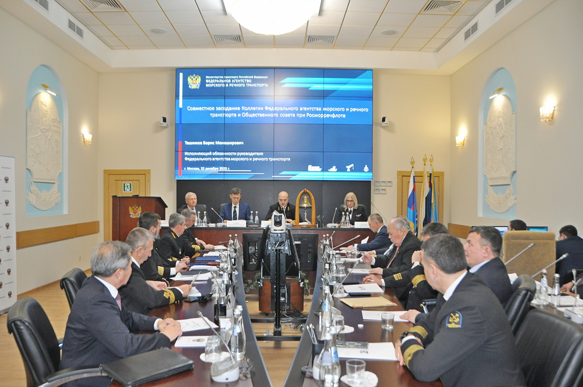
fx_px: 437
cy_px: 194
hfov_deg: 67.4
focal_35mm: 27
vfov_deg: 47.8
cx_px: 292
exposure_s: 1/80
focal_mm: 18
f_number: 3.5
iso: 800
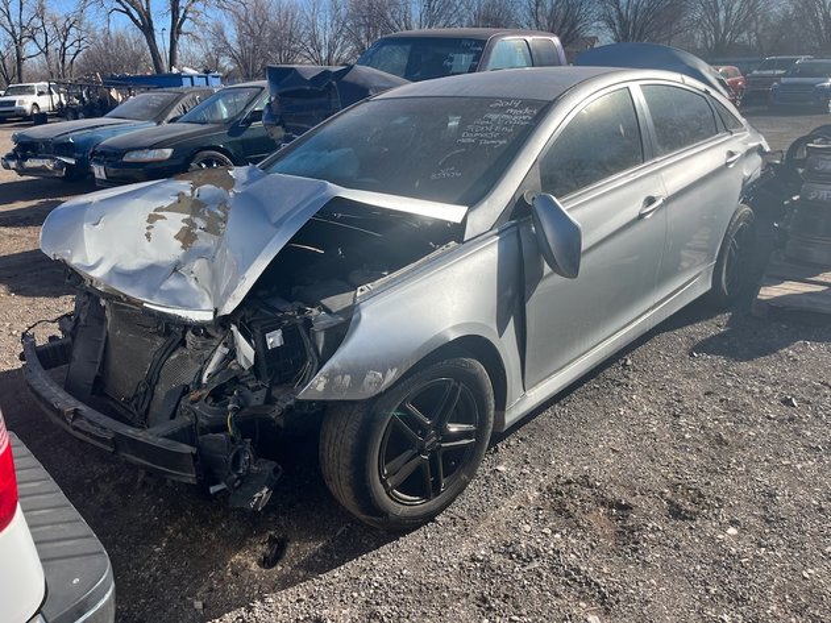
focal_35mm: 26
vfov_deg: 53.0
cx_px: 416
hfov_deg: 67.3
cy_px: 312
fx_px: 624
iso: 50
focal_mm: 5.1
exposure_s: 1/2899
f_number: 1.6
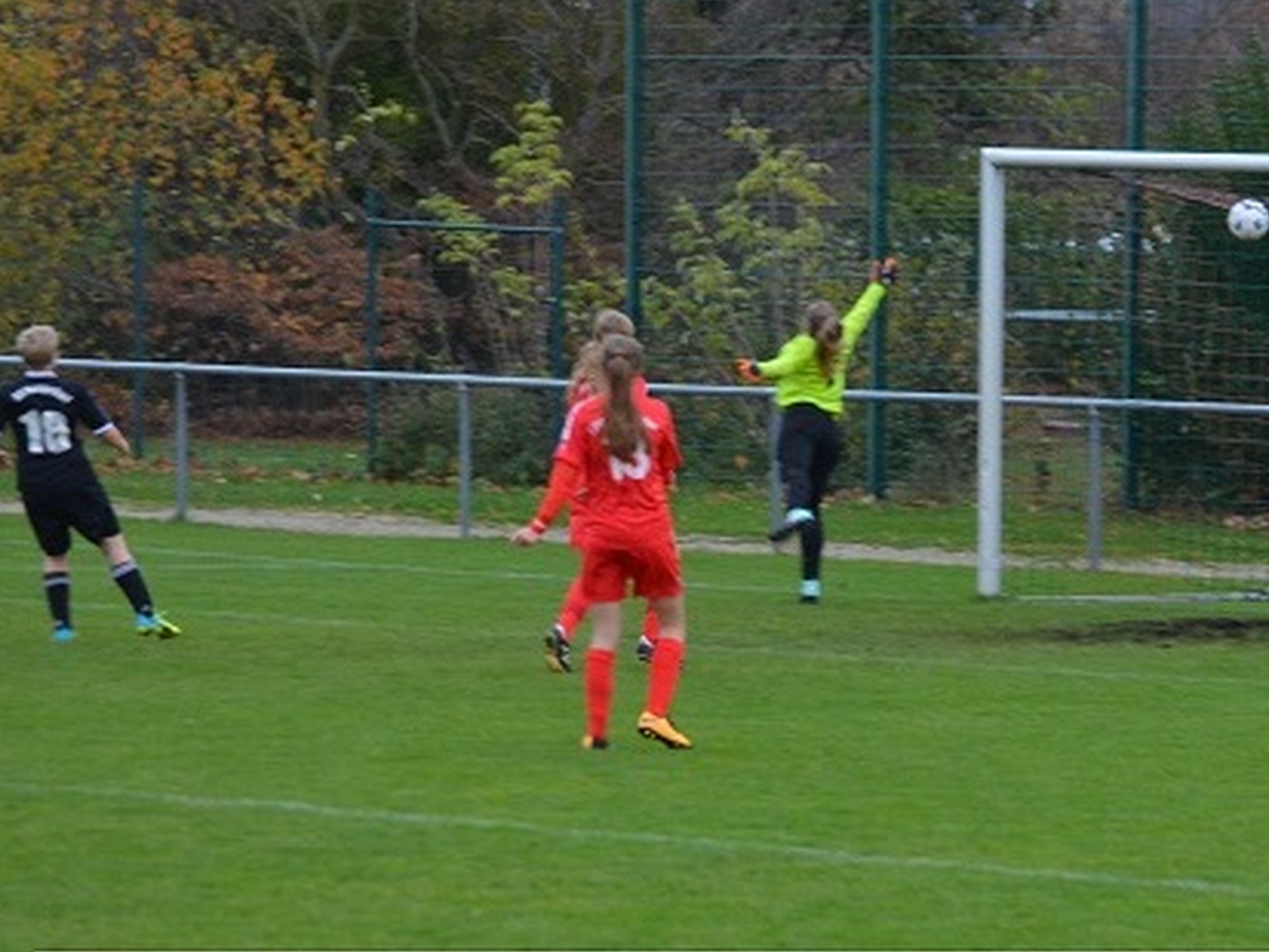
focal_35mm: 197
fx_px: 7224
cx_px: 651
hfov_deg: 10.0
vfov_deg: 7.5
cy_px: 474
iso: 1600
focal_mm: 120
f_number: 4.8
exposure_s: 1/200
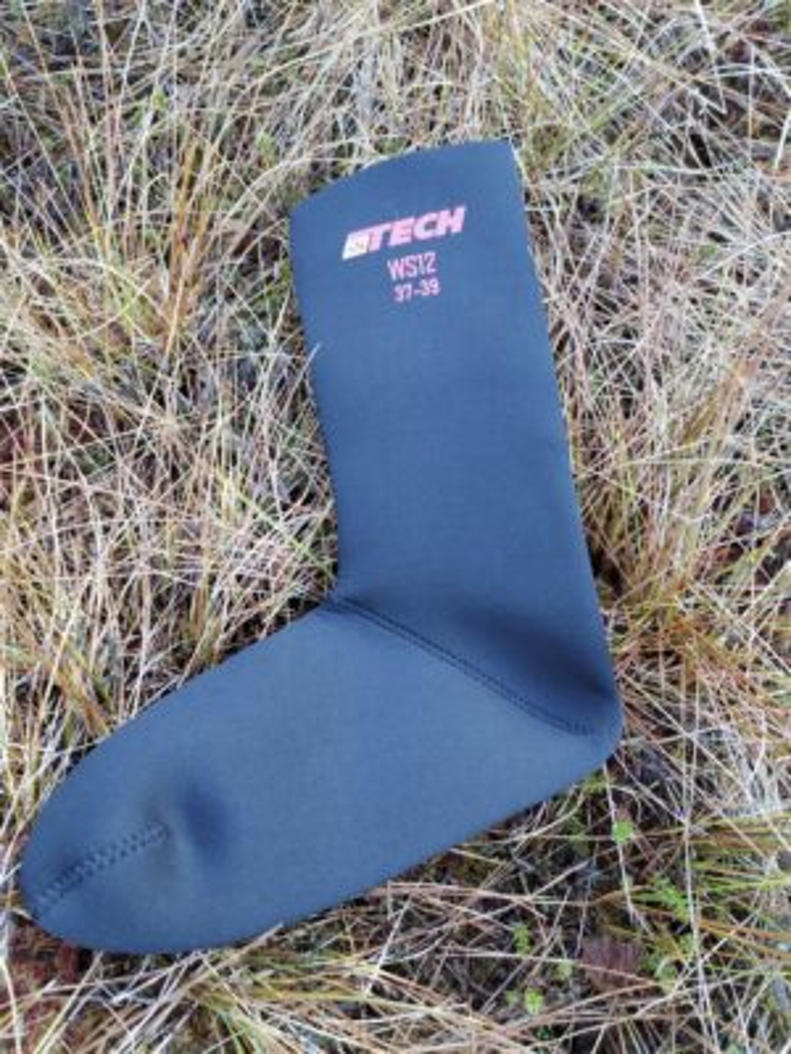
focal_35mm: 26
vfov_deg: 67.3
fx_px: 792
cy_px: 527
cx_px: 396
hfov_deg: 53.1
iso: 259
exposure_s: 1/50
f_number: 1.8
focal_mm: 4.75
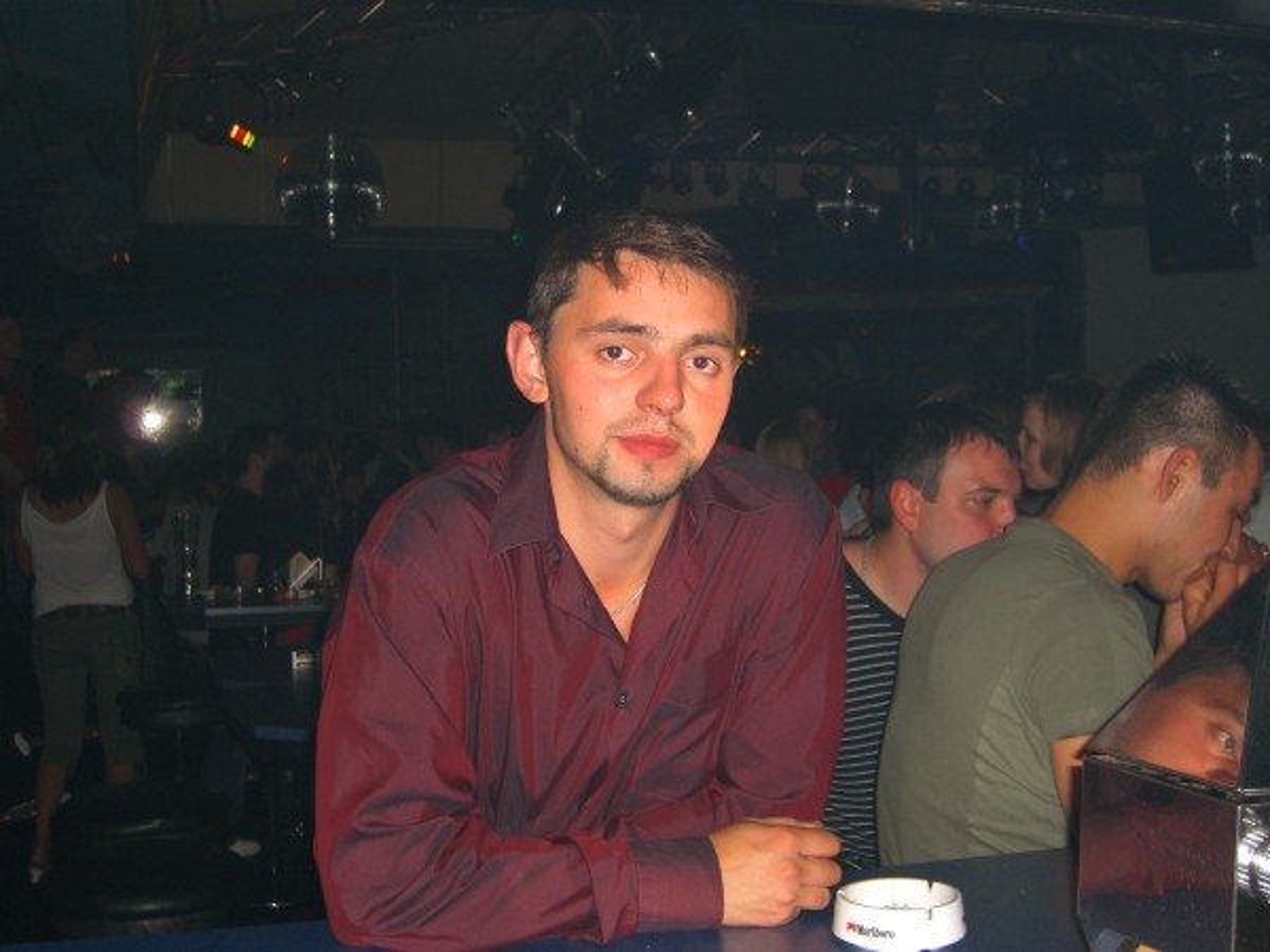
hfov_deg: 41.2
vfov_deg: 31.5
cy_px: 476
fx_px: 1688
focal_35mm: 46
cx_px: 635
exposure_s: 1/60
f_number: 3.1
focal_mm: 9.5
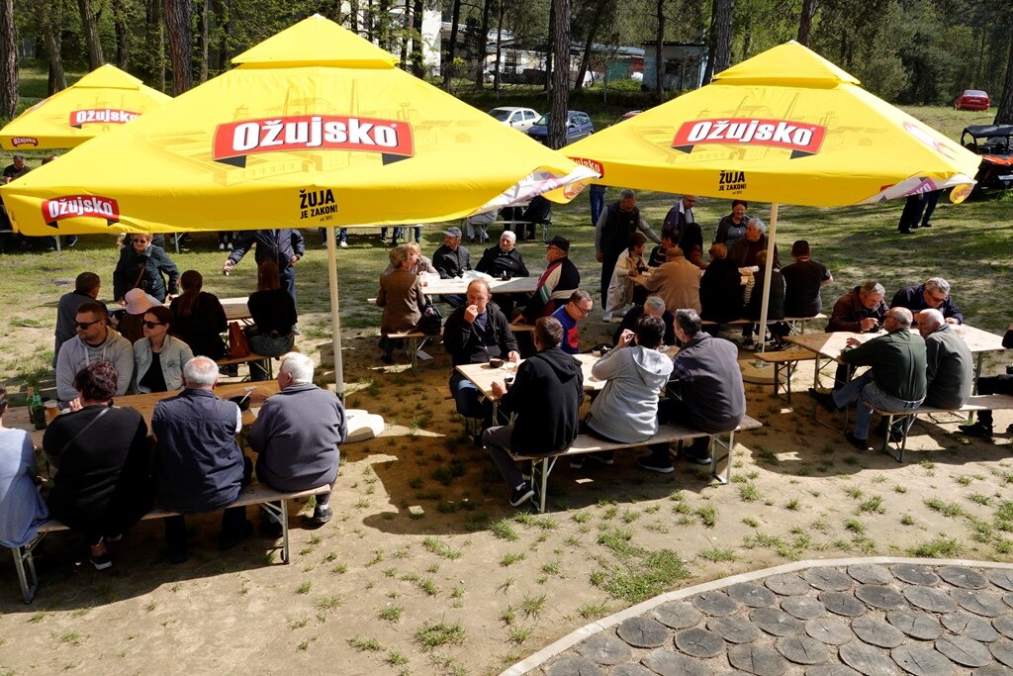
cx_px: 506
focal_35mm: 30
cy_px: 338
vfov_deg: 43.6
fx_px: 844
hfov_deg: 61.9
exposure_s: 1/500
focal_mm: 11.03
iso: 100
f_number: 4
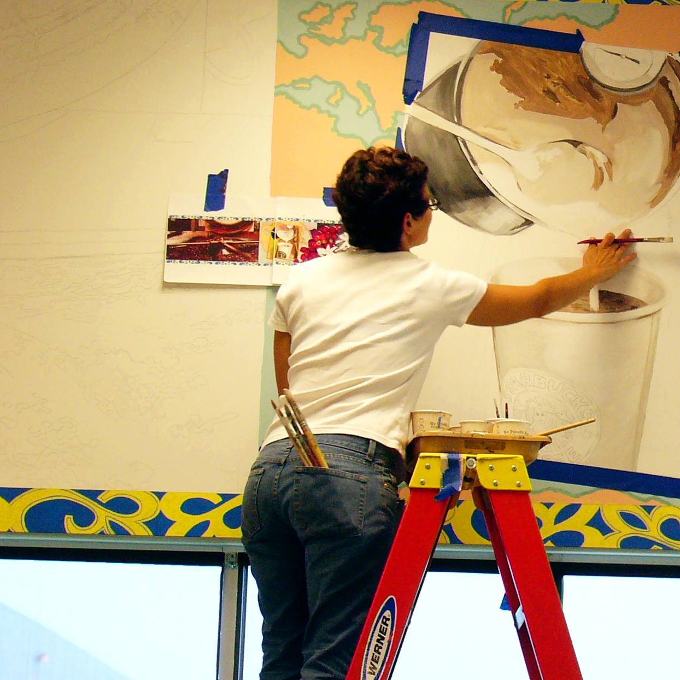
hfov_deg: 15.1
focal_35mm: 115
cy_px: 301
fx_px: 2556
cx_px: 524
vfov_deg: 15.2
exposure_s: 1/25
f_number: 4.3
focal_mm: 13.1
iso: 200
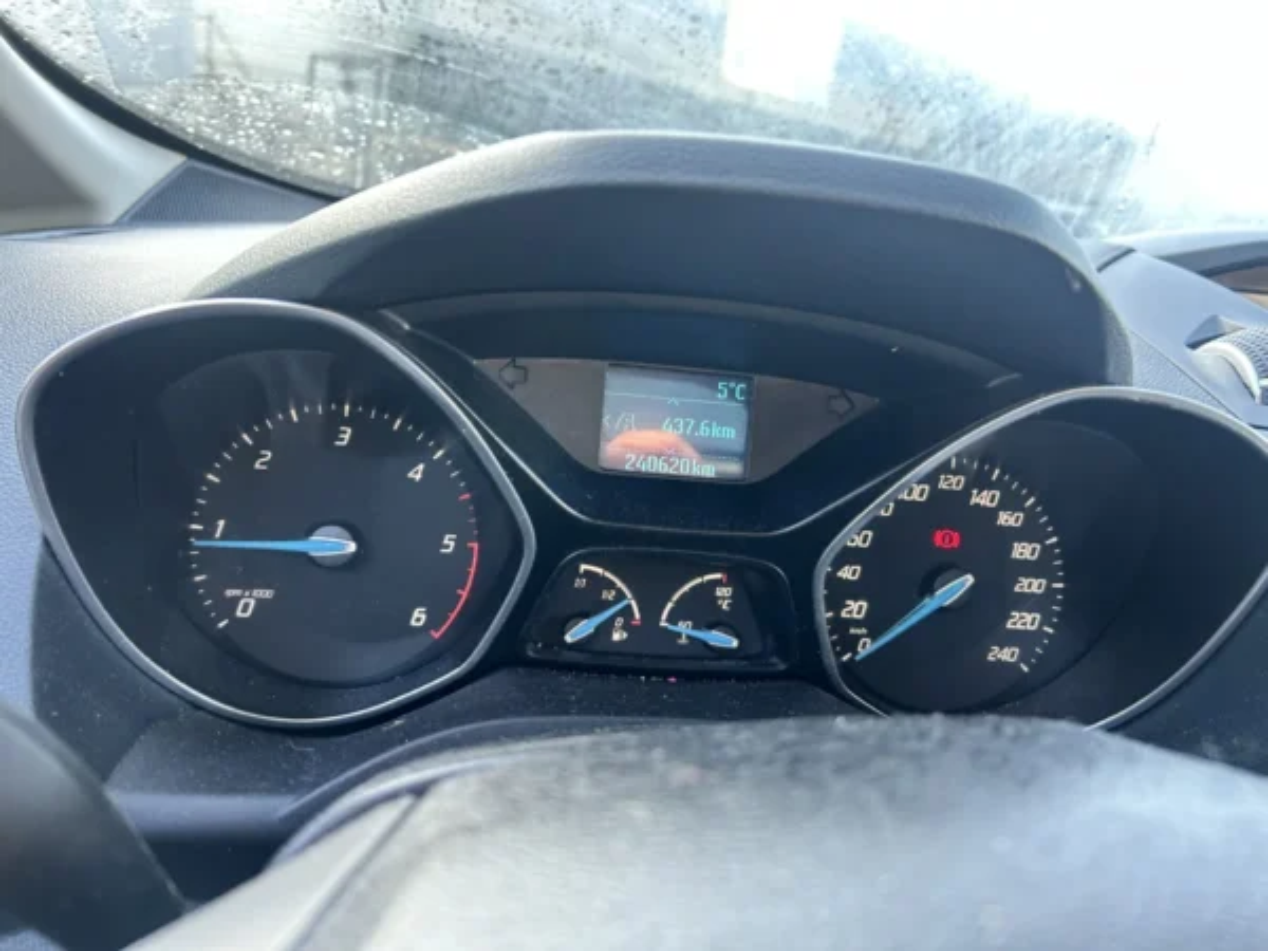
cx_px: 634
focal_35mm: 26
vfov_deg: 53.1
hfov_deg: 67.3
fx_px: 952
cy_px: 476
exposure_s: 1/121
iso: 100
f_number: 1.5
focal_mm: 5.7
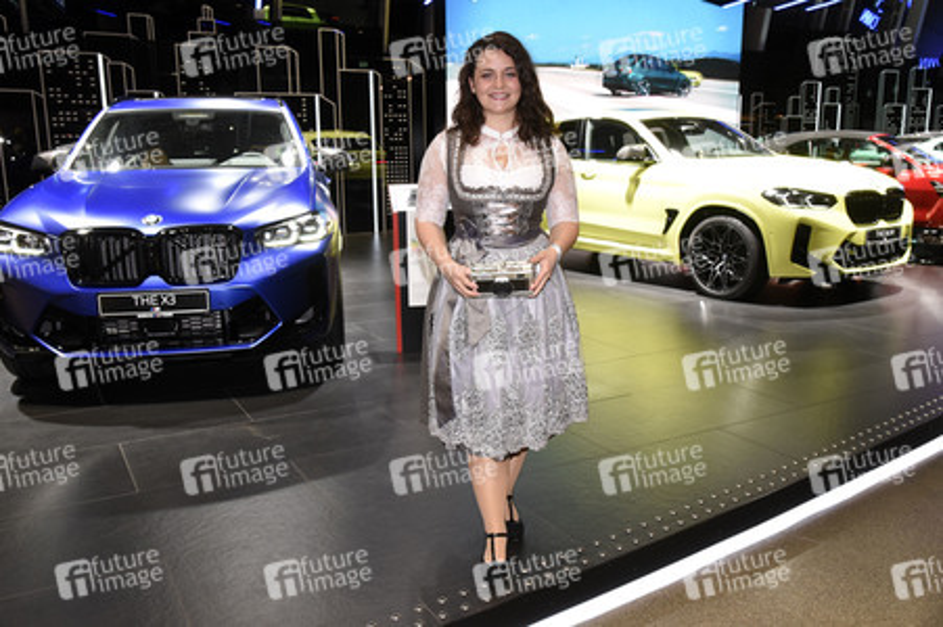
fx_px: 811
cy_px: 314
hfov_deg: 60.3
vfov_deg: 42.3
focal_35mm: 31
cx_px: 472
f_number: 6.3
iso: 2500
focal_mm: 31
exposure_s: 1/80
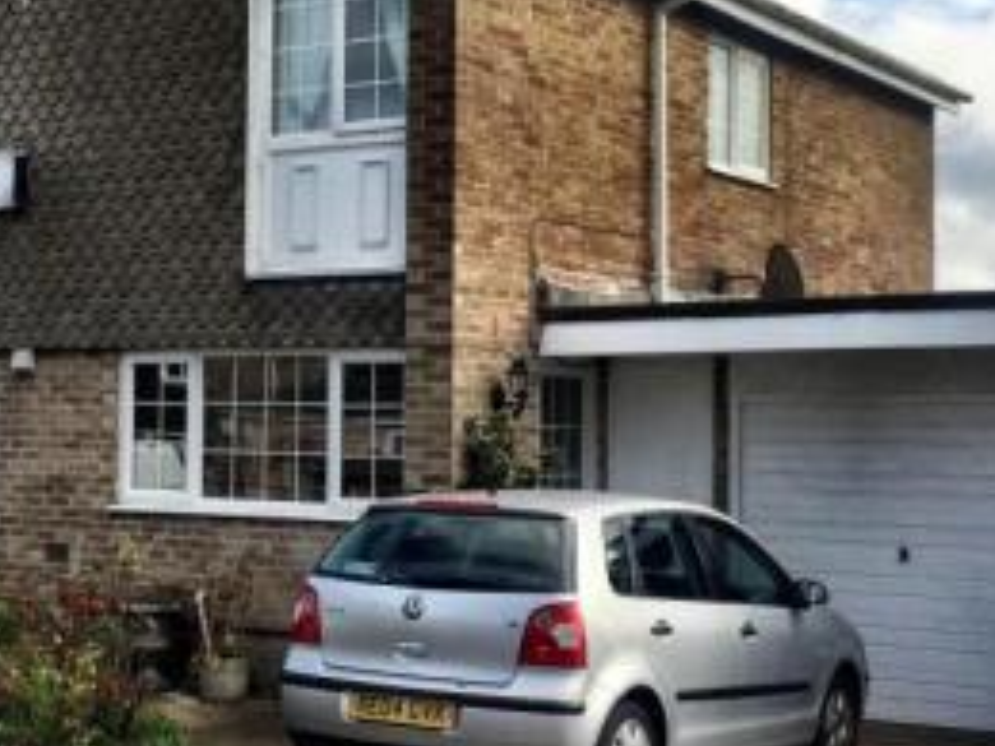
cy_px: 331
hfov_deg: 29.8
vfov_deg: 22.6
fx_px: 1868
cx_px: 419
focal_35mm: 65
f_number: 2.2
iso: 32
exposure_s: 1/1799
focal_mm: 4.15
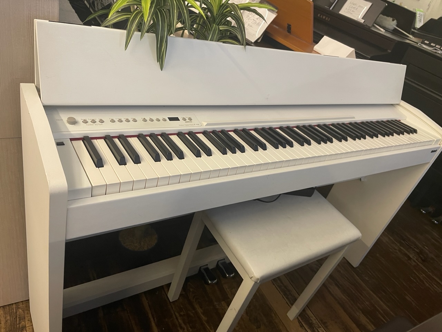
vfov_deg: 53.1
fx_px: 332
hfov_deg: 67.3
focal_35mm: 26
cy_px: 166
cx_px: 221
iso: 80
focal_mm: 4.2
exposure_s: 1/50
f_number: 1.6
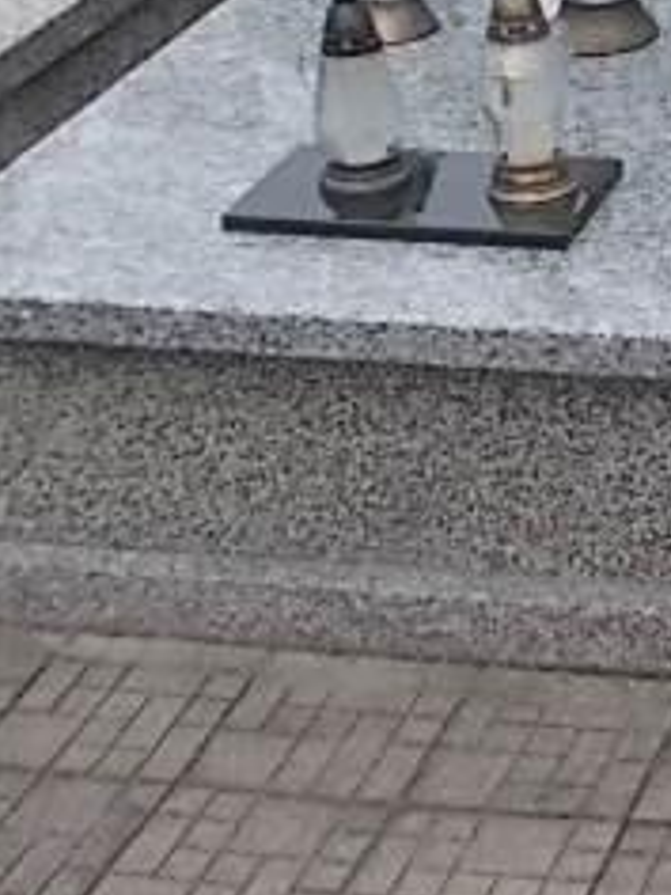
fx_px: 2662
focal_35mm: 103
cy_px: 30
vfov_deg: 18.6
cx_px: 993
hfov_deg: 13.6
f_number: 6.2
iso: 80
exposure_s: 1/200
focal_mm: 5.3
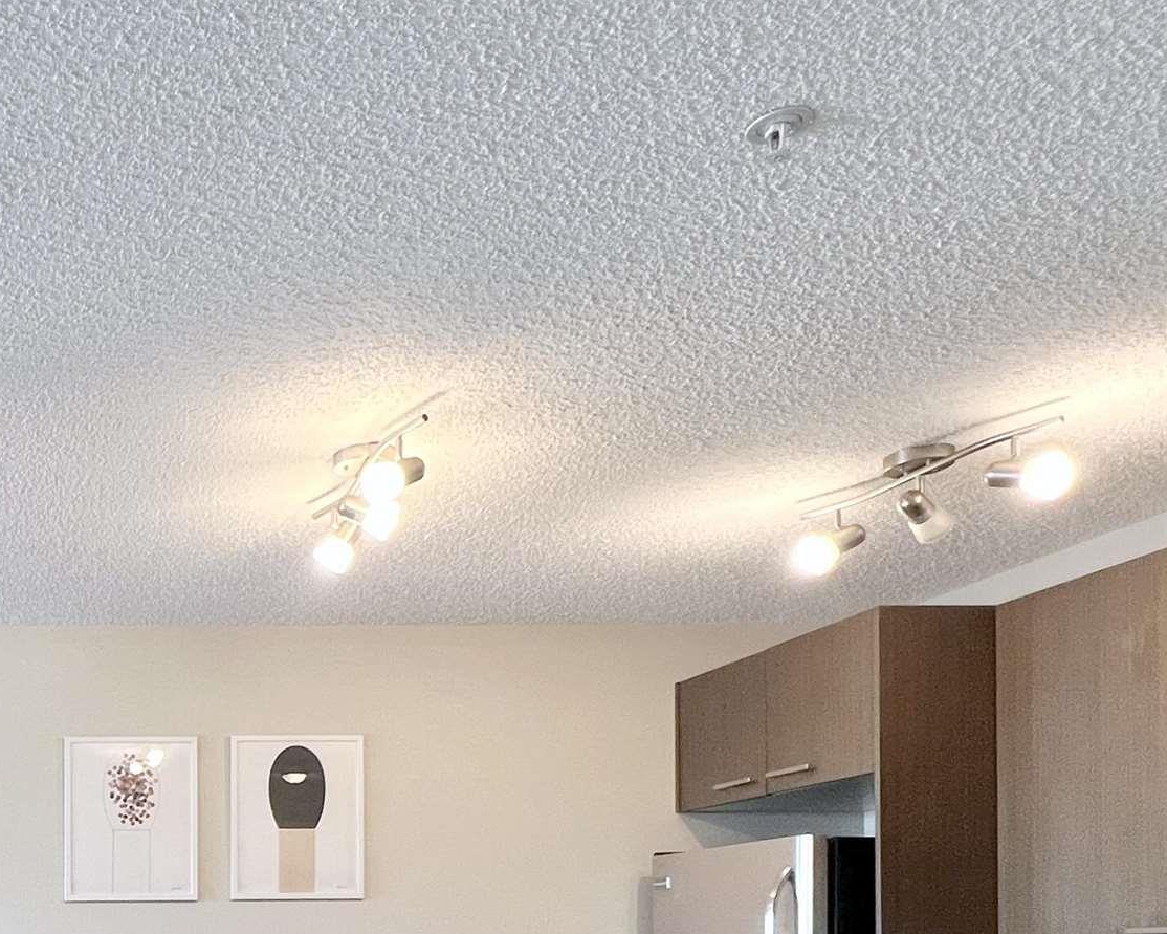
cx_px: -30
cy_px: 1000
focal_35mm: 35
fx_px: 1209
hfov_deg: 43.3
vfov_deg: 36.5
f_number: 1.8
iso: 160
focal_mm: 1.57
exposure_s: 1/120
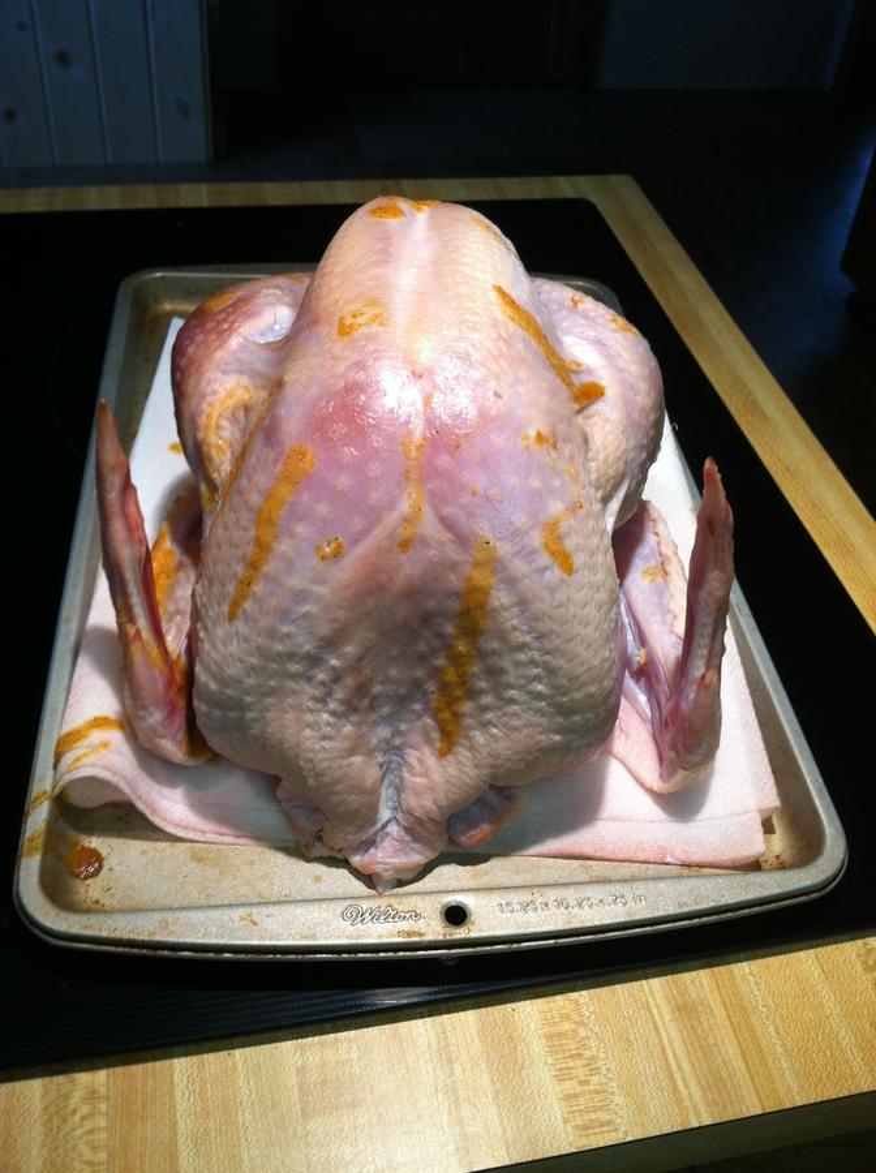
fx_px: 1184
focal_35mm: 35
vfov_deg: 52.7
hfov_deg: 40.6
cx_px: 438
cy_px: 586
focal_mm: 3.85
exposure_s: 1/40
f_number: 2.8
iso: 80
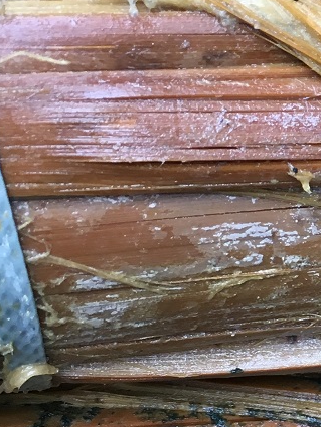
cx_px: 478
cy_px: 217
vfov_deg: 21.5
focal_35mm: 91
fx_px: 1125
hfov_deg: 15.1
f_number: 2.2
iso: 40
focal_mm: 4.15
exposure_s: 1/33
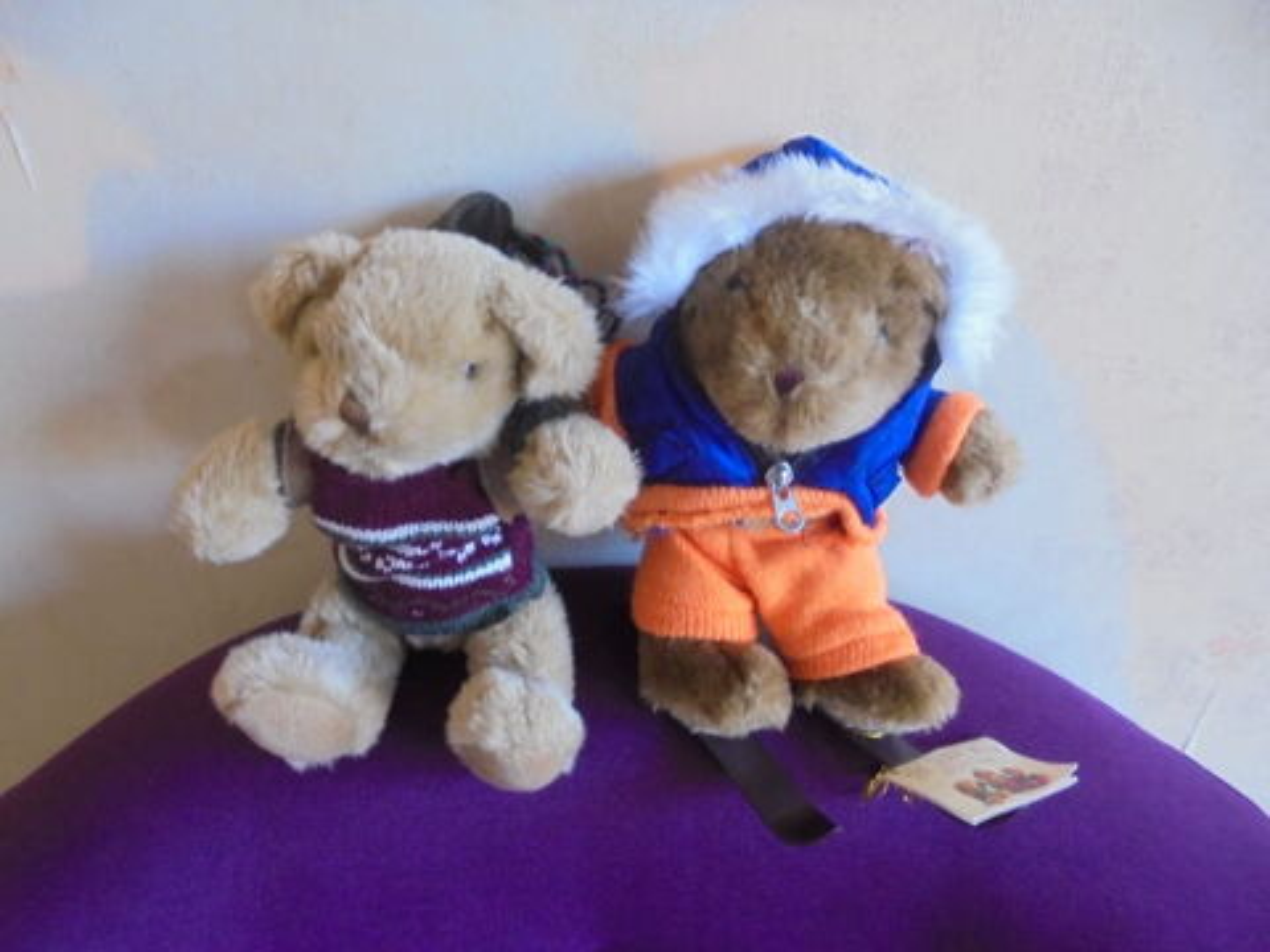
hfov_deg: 67.3
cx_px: 635
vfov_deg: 53.1
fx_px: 954
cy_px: 476
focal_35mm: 26
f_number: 3.5
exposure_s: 1/20
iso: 400
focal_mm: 4.6
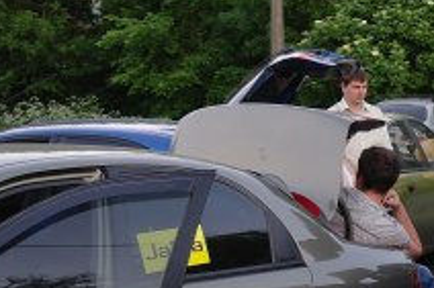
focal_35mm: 102
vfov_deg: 13.4
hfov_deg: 19.4
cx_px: 450
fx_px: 1229
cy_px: 133
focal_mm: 18
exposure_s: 1/40
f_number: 3.5
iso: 160
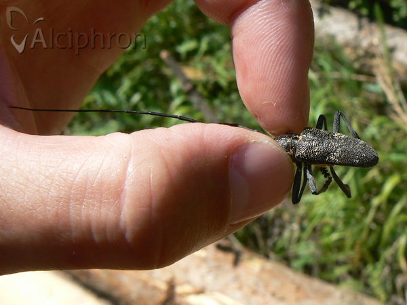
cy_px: 152
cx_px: 204
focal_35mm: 36
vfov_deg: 39.7
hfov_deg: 51.4
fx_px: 423
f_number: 5.6
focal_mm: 6
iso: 80
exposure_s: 1/400
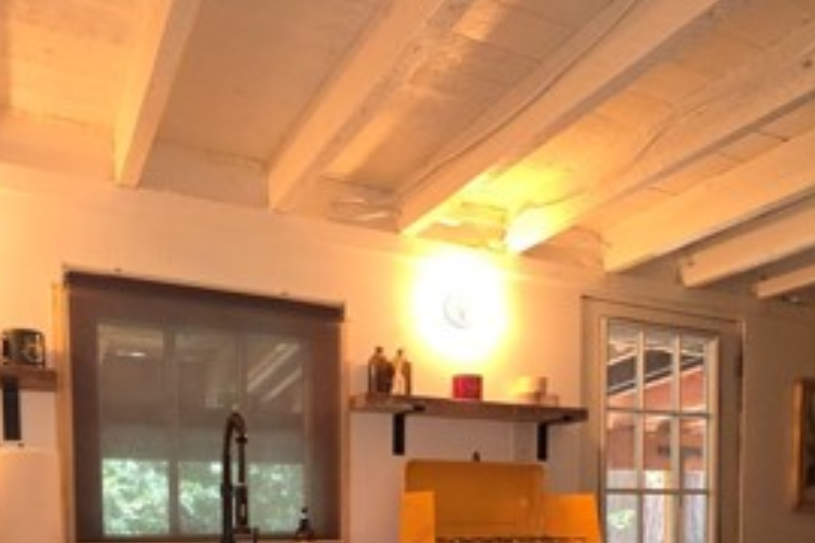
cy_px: 558
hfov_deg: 58.6
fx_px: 724
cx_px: 441
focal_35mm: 32
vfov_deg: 36.4
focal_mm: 2.2
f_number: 1.9
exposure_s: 1/60
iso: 160
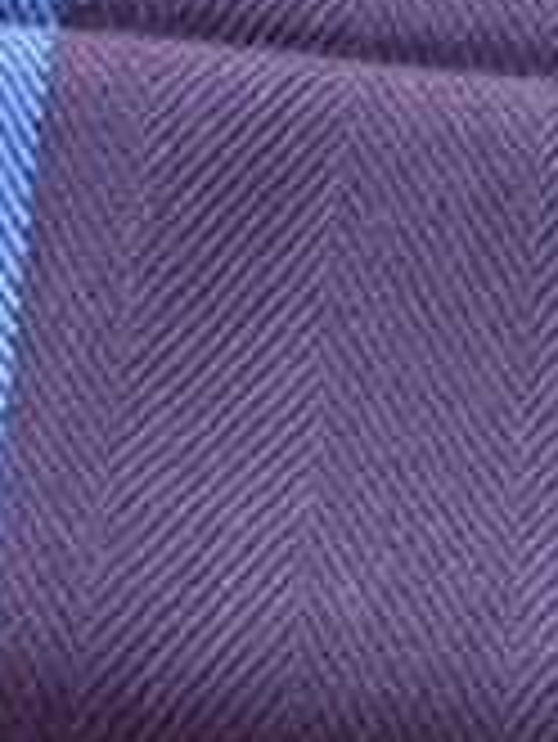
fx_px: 6225
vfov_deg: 6.8
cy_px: -94
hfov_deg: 5.1
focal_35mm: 290
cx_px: -515
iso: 80
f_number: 1.78
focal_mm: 6.76
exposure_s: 1/169
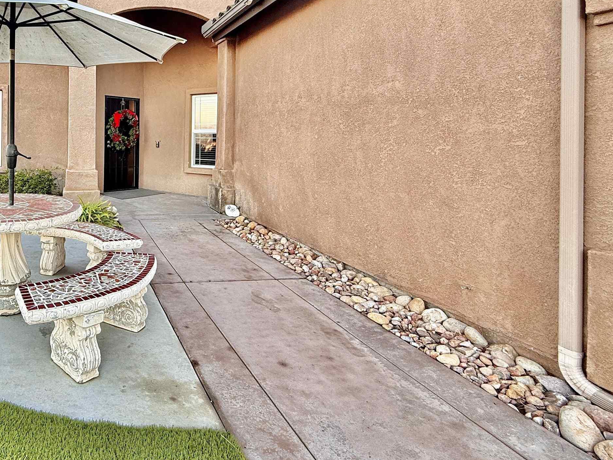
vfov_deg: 57.0
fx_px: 407
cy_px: 138
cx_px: 141
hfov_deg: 68.3
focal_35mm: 23
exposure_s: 1/99
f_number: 2.2
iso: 100
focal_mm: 2.22
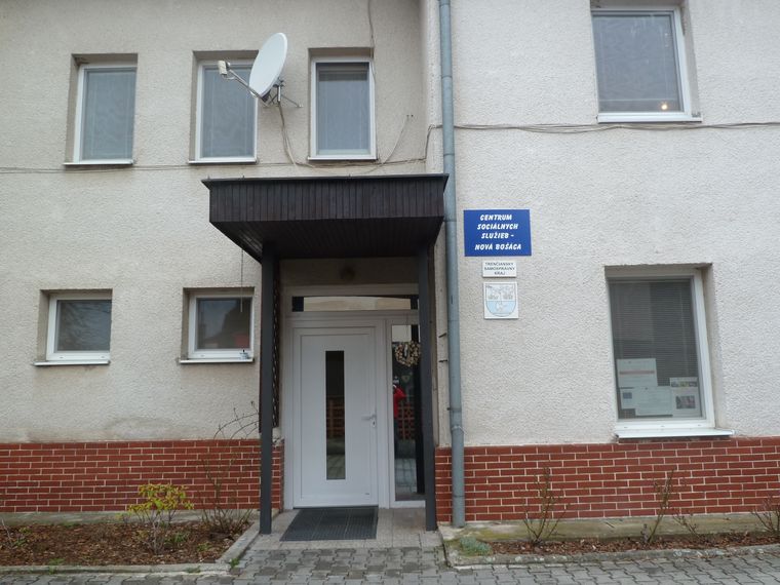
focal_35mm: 29
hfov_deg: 61.7
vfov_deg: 48.2
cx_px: 390
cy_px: 292
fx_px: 653
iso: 80
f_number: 3.4
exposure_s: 1/30
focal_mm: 4.7
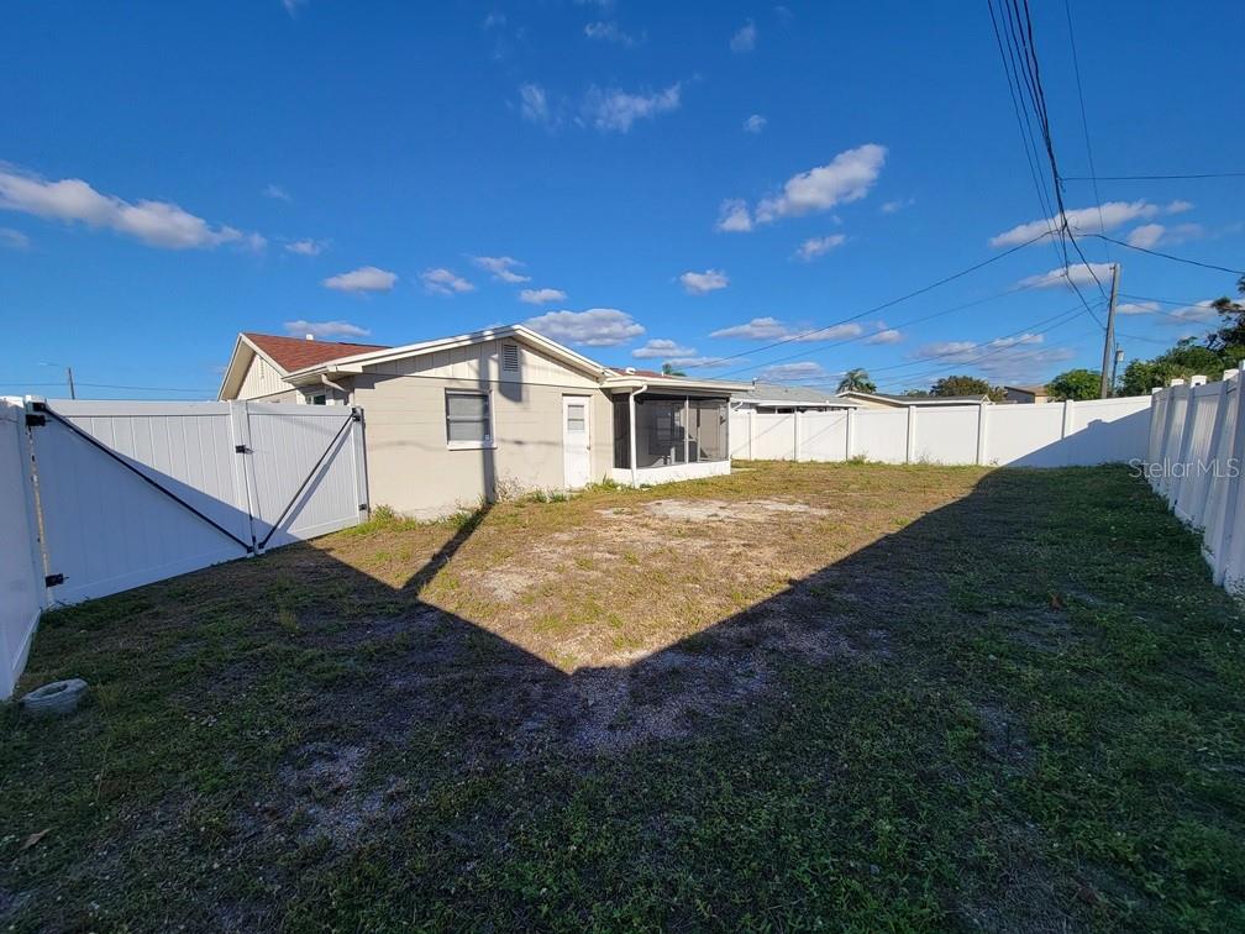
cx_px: 622
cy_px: 467
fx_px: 468
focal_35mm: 13
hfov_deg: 106.2
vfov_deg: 89.9
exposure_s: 1/1645
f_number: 2.2
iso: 50
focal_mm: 2.2
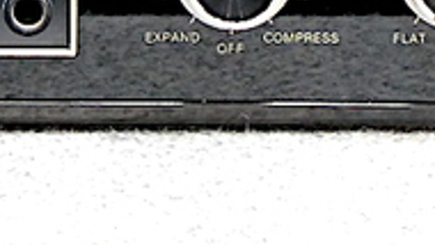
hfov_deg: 2.5
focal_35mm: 879
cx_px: -268
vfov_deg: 1.4
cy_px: -259
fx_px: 10142
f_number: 5.5
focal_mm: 28.7
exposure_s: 1/5
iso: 200
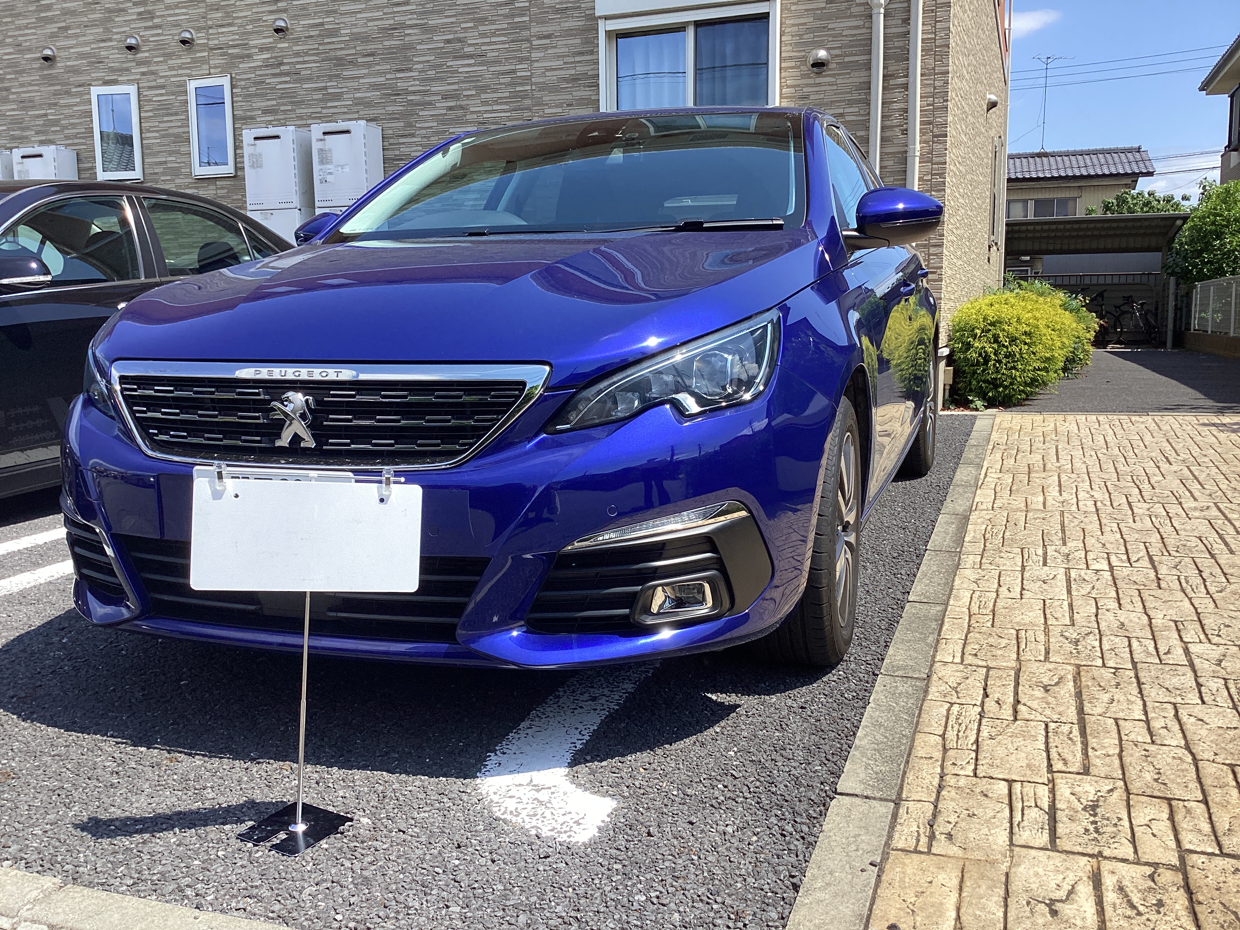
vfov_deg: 45.4
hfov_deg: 58.4
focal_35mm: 31
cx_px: 620
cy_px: 465
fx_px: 1110
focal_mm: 3.3
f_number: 2.4
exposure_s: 1/936
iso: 25
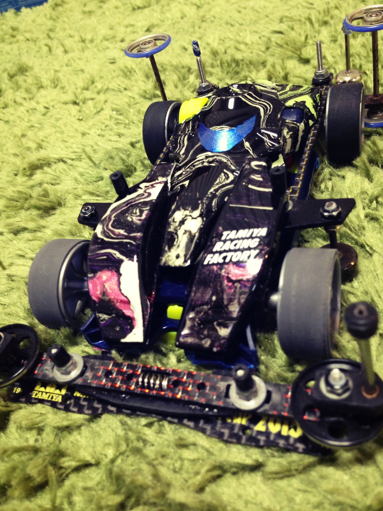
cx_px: 192
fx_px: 487
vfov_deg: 55.4
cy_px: 256
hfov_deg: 42.9
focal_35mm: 33
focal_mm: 4.12
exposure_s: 1/20
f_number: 2.4
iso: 200
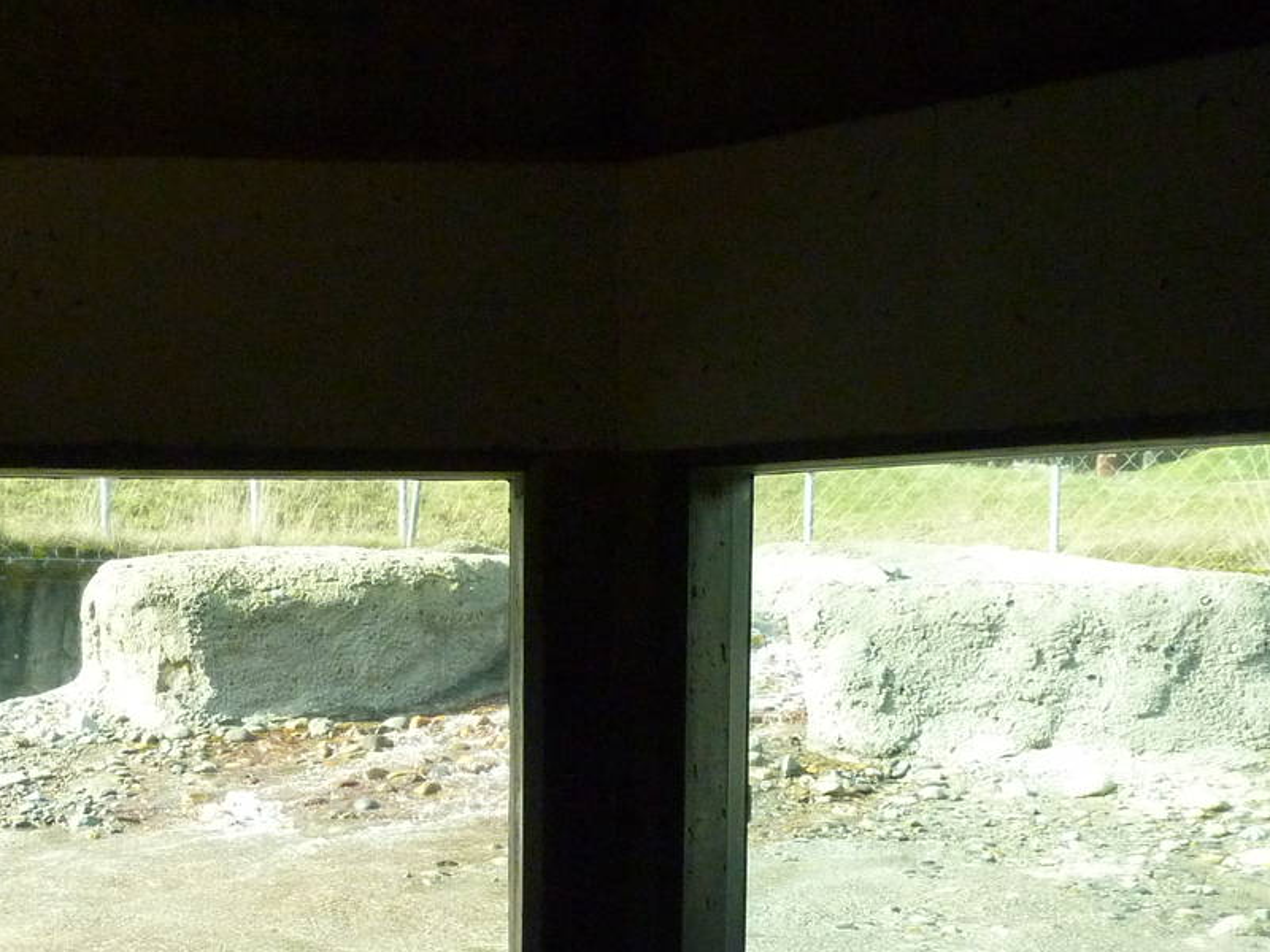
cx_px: 419
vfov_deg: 28.3
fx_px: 1834
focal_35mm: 50
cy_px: 812
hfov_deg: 37.8
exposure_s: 1/500
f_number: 3.3
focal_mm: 4.1
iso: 400
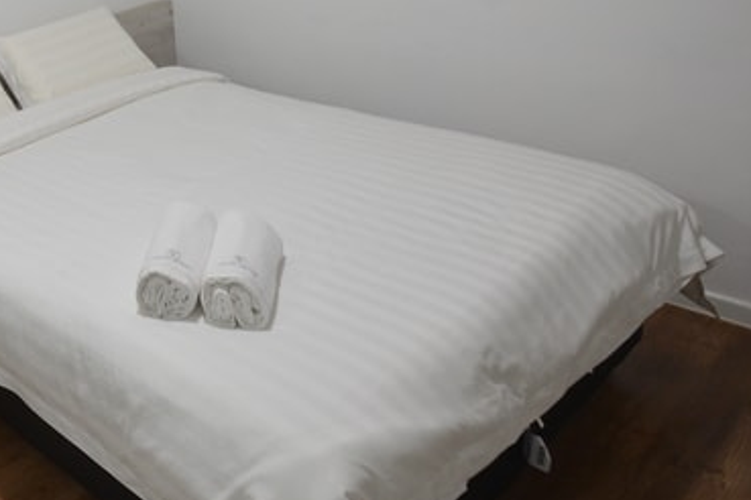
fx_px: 814
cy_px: 18
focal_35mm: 39
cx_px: -104
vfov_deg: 32.0
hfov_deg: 39.1
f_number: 4
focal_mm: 16
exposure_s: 1/60
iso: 1250
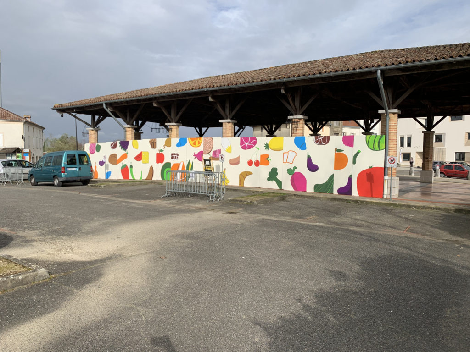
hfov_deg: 67.3
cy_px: 176
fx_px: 353
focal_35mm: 26
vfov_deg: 53.1
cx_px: 235
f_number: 1.8
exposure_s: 1/2755
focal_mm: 4.2
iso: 25
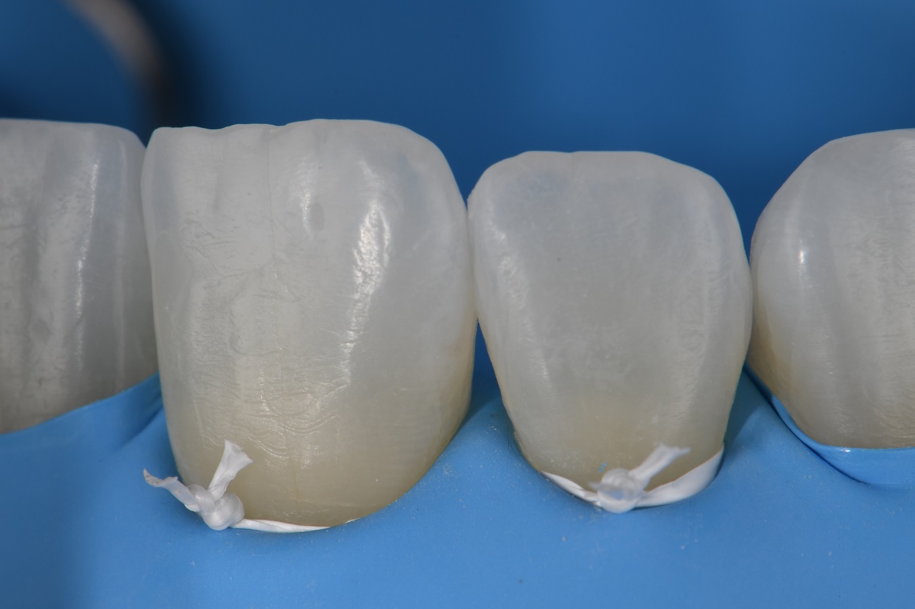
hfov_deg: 13.1
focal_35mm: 157
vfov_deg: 8.7
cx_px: 458
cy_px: 304
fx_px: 3988
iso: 200
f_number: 32
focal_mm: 105
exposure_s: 1/160
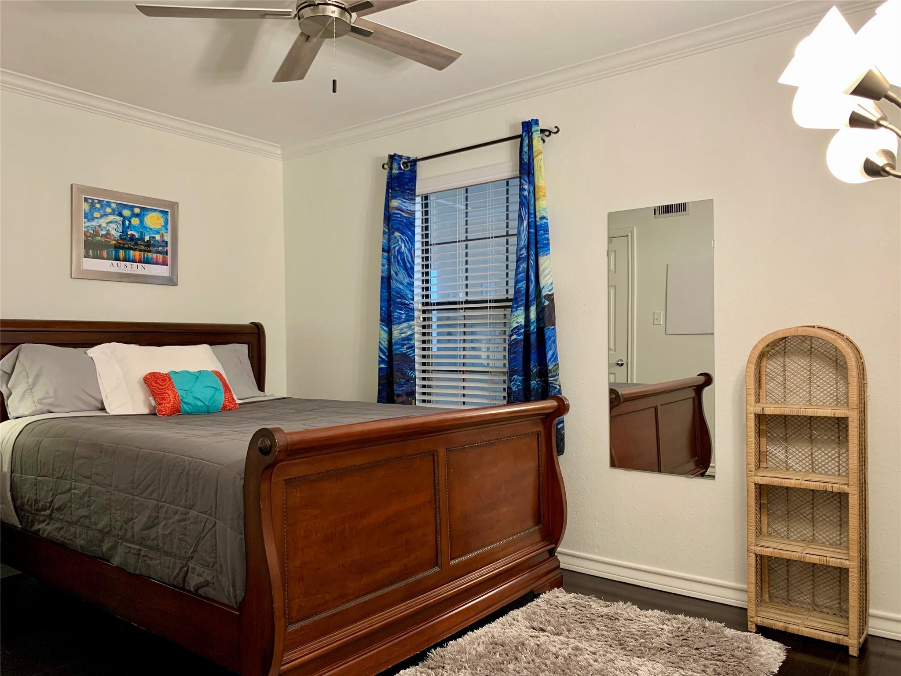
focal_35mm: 26
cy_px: 338
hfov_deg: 67.3
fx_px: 677
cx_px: 450
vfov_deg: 53.1
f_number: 1.8
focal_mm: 4.25
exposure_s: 1/60
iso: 125
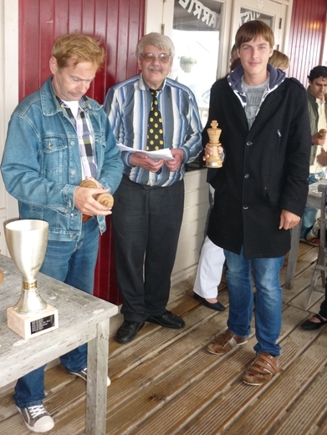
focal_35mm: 38
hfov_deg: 37.7
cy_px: 186
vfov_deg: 48.8
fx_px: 478
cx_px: 168
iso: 160
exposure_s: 1/30
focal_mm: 5.5
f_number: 2.8
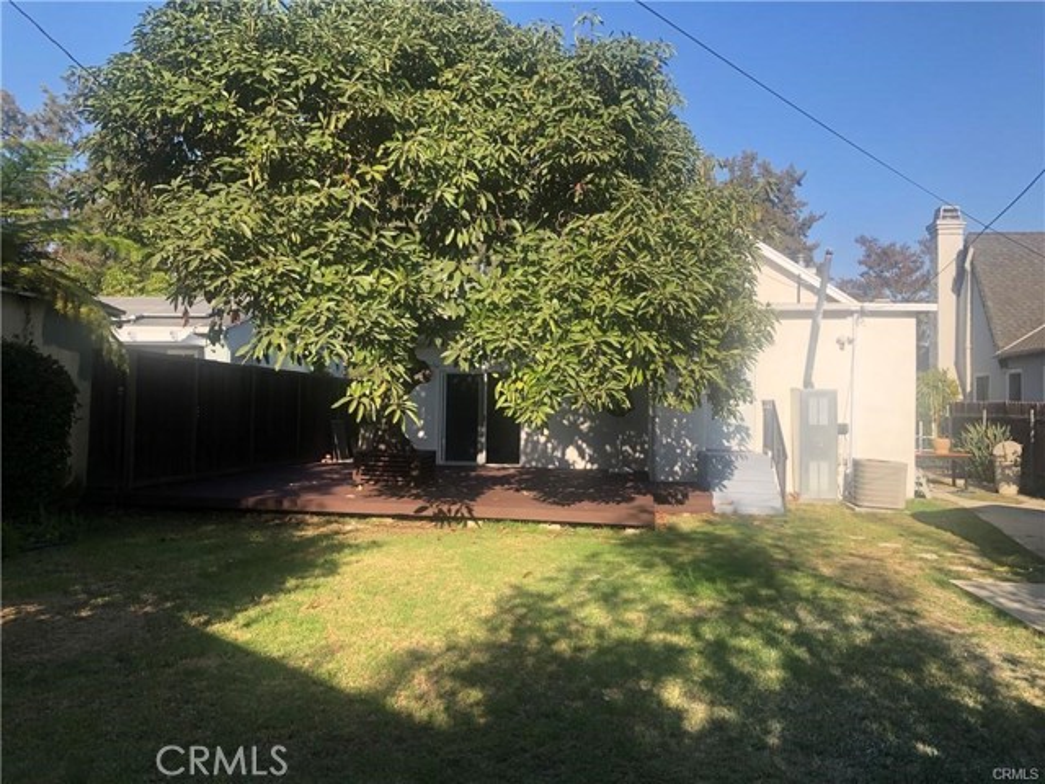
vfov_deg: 49.7
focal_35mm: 28
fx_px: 845
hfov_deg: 63.4
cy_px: 392
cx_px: 522
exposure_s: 1/1021
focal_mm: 3.99
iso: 20
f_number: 1.8
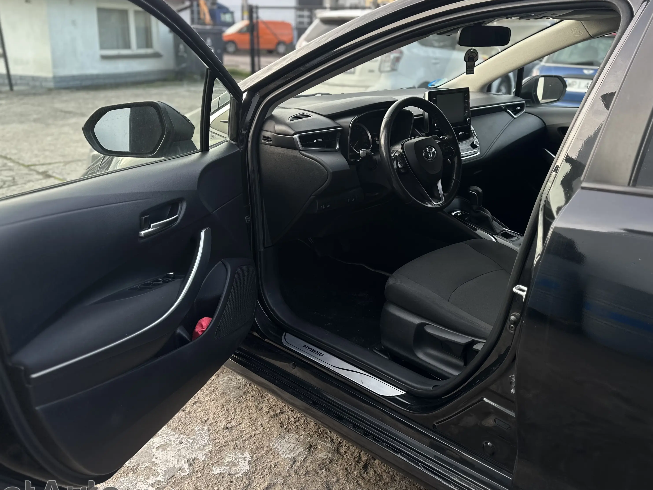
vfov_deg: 45.3
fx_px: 585
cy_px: 204
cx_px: 355
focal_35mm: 31
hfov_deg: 58.3
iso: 64
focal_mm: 6.86
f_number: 1.78
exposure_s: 1/121
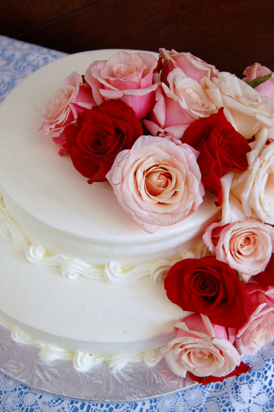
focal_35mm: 34
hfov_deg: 38.3
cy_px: 206
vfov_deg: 55.1
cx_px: 137
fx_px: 395
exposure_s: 1/80
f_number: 4.5
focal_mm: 23
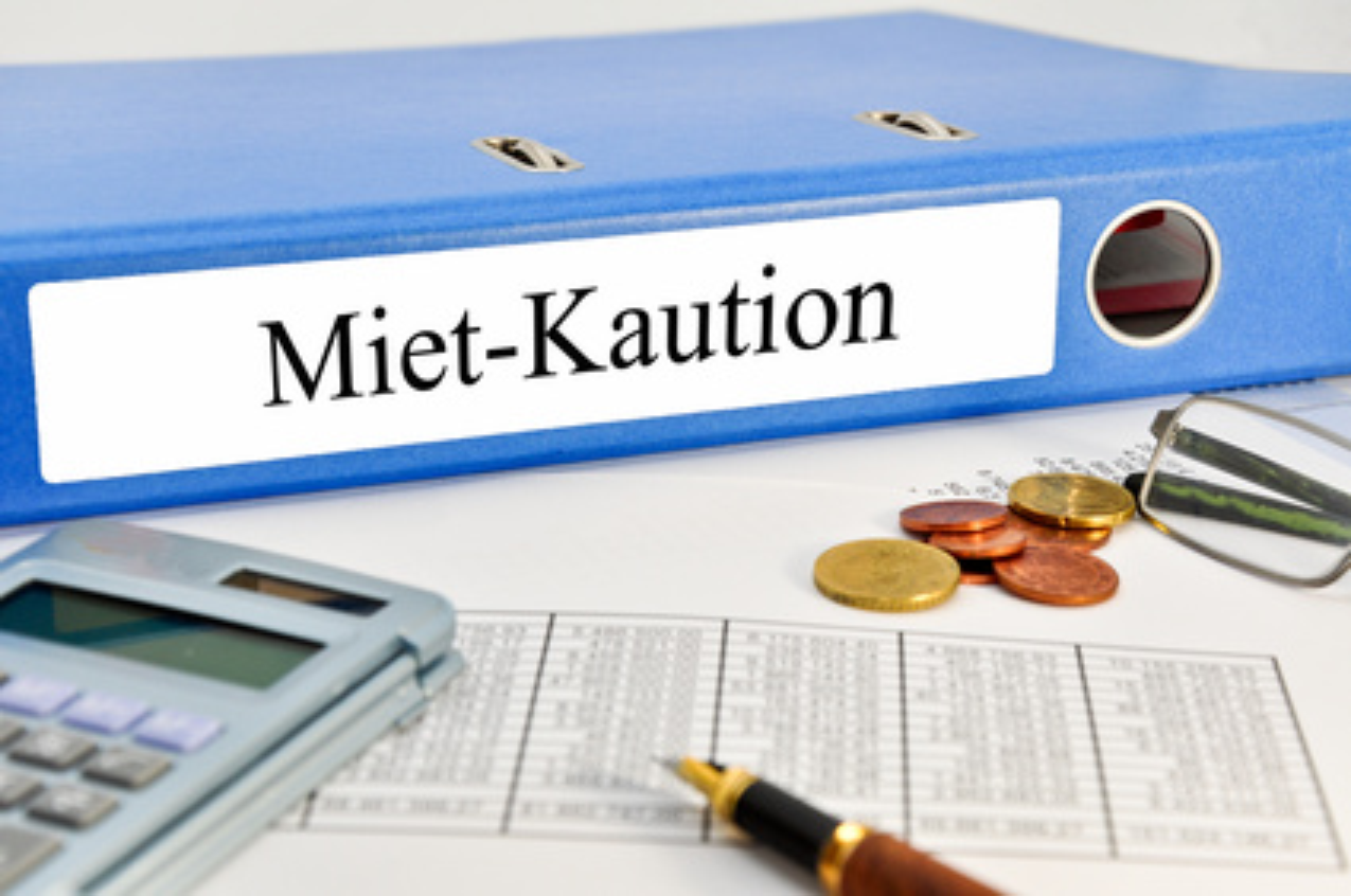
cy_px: 448
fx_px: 3260
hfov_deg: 23.4
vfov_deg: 15.7
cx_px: 676
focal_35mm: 87
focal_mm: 58
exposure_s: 1/60
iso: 320
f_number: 10
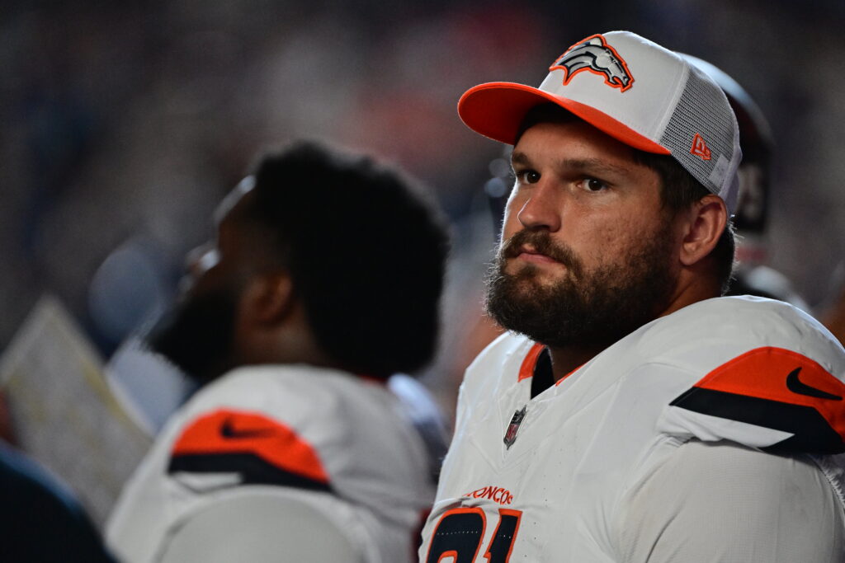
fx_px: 9390
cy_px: 282
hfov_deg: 5.2
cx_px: 422
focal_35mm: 400
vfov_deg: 3.4
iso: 6400
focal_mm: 400
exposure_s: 1/400
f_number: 4
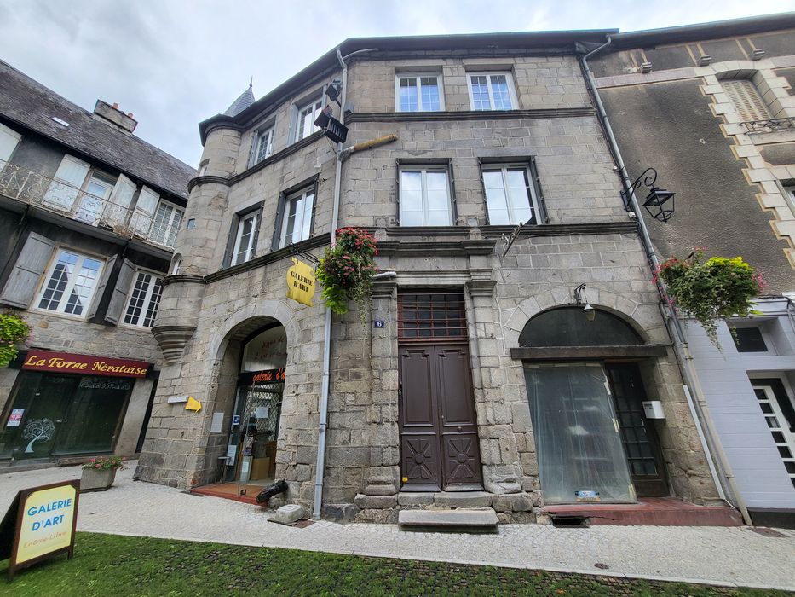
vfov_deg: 89.9
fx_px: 299
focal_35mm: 13
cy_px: 298
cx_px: 398
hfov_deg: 106.2
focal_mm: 1.74
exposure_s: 1/234
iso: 32
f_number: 2.2
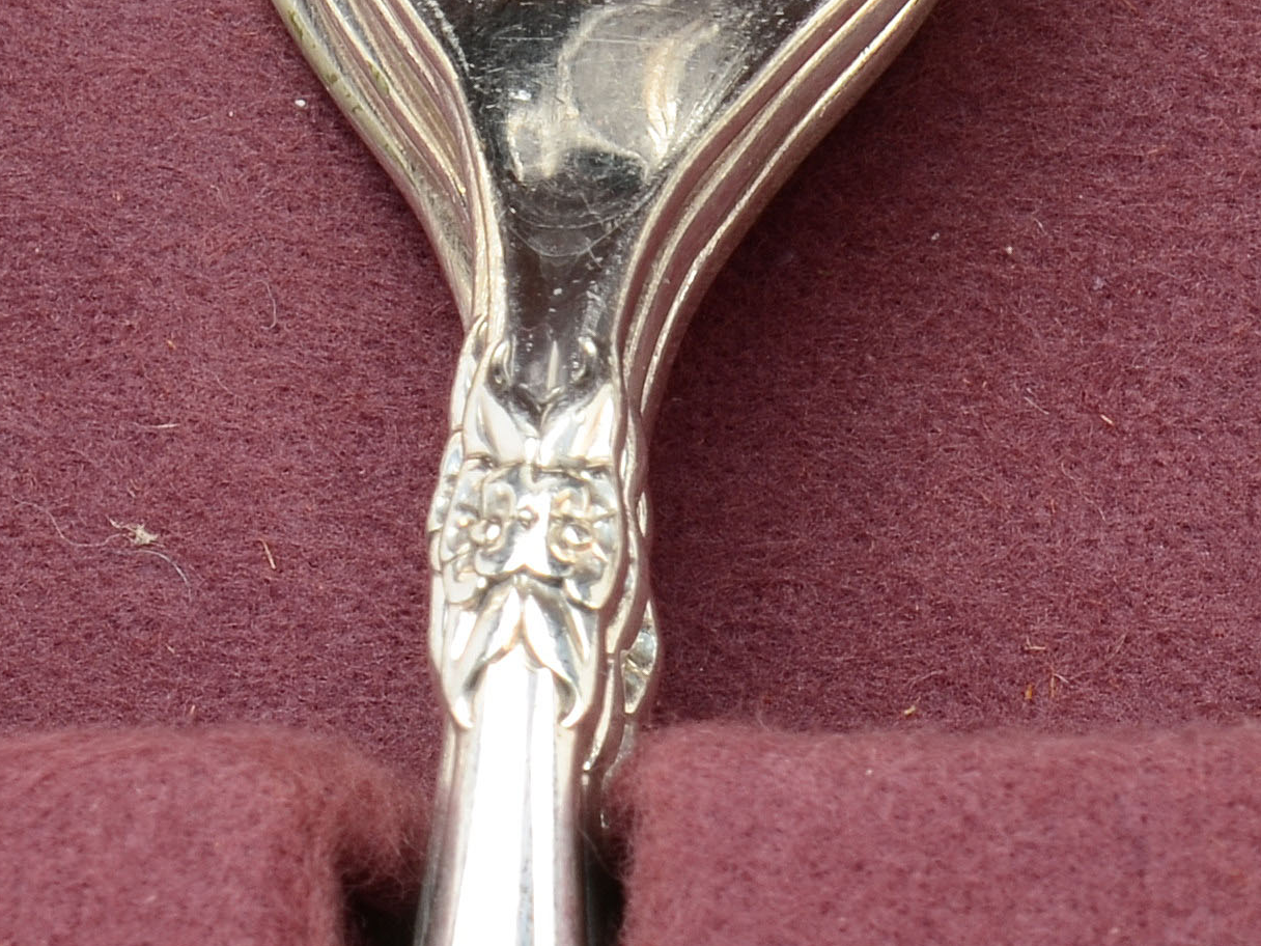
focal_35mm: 321
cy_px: -624
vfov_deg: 4.6
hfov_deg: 6.2
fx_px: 11691
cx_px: 1330
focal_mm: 55
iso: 100
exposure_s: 1/160
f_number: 18
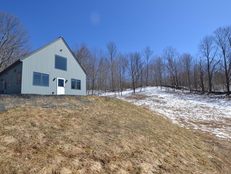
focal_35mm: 17
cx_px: 119
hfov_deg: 91.0
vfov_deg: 74.7
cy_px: 90
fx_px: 113
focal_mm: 10
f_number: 8
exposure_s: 1/250
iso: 100
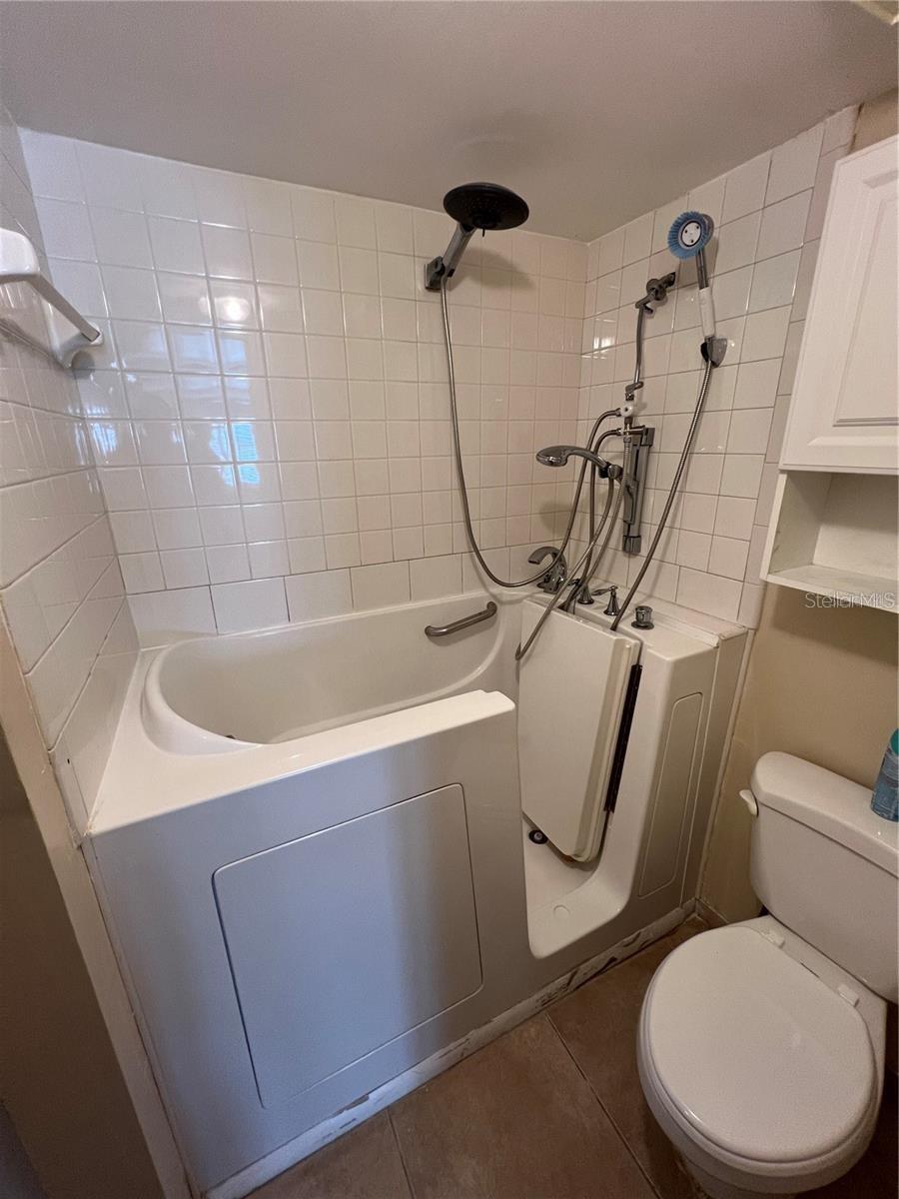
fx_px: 450
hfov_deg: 89.9
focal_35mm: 13
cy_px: 600
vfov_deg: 106.2
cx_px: 450
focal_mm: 1.57
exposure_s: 1/60
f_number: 1.8
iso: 160
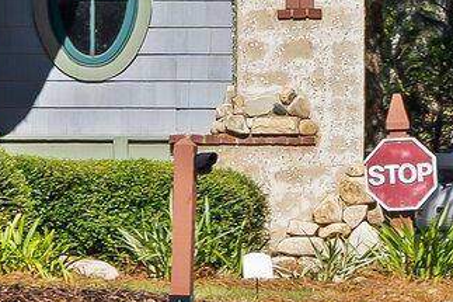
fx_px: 9181
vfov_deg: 1.9
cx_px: 386
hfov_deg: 2.8
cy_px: -98
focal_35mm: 730
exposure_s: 1/400
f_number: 8
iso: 100
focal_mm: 115
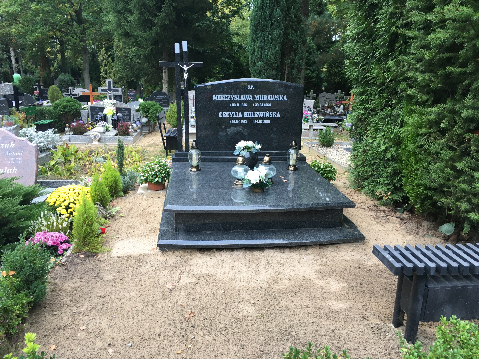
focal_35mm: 29
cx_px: 240
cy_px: 180
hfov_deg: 61.7
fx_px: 401
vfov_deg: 48.2
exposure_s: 1/33
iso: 32
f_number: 2.2
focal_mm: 4.15
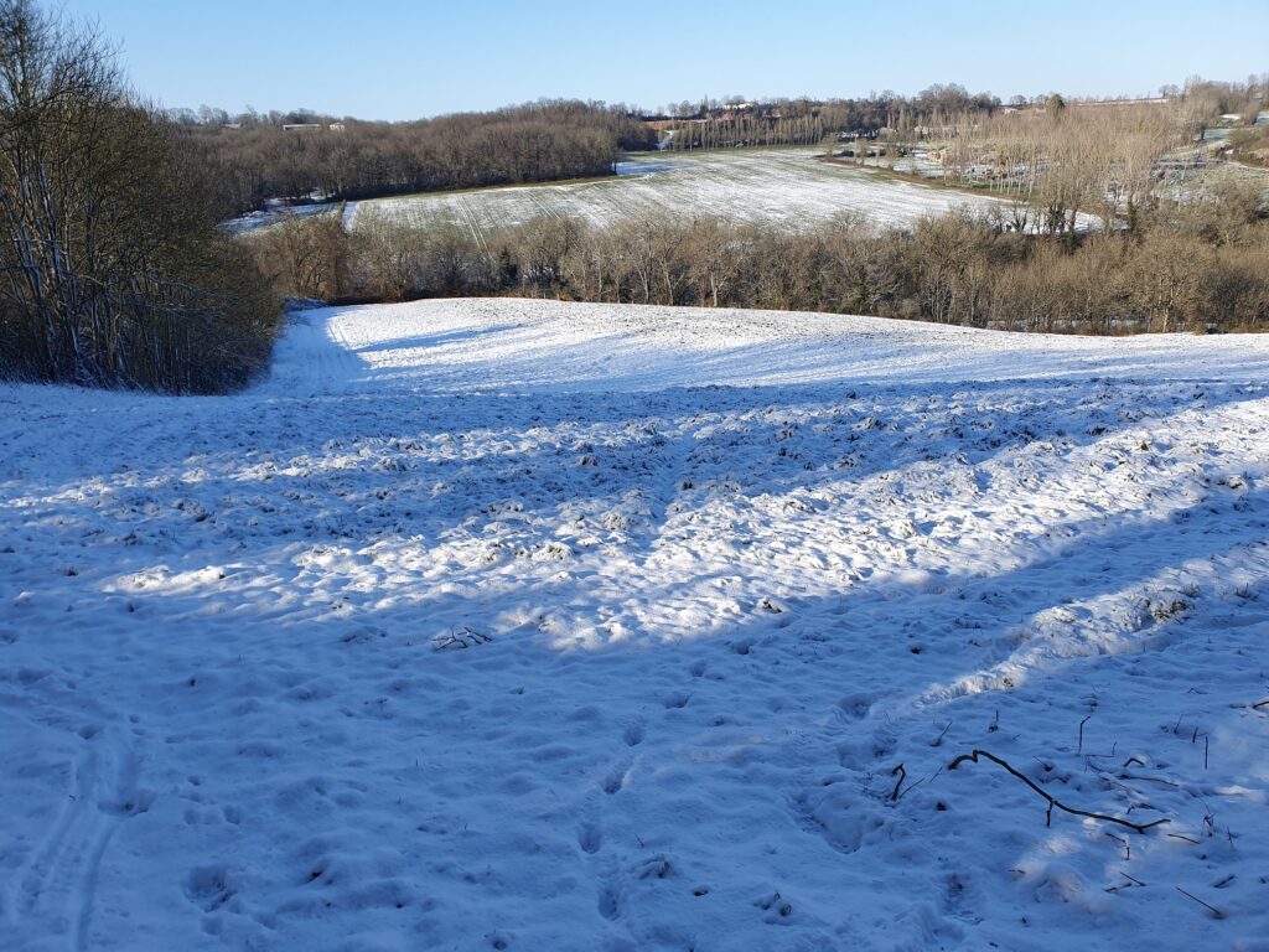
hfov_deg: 67.3
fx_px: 953
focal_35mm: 26
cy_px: 476
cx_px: 634
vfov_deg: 53.1
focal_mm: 4.32
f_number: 2.4
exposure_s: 1/1128
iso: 50
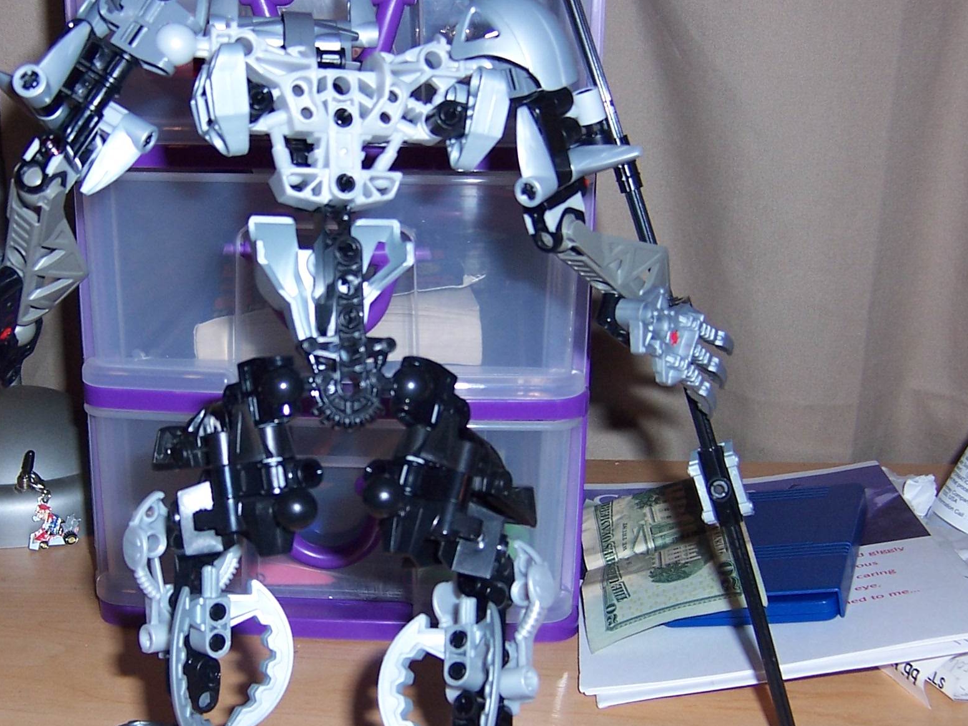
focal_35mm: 49
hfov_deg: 38.6
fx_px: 1370
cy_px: 429
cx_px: 344
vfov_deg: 29.6
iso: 80
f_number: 2.8
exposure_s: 1/60
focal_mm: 5.5
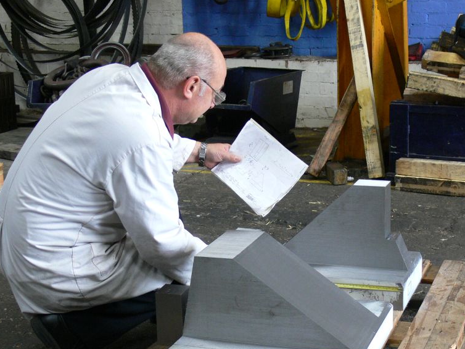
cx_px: 260
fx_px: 967
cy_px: 214
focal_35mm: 72
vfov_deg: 20.4
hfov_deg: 27.0
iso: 200
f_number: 3.2
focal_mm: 11.3
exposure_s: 1/30
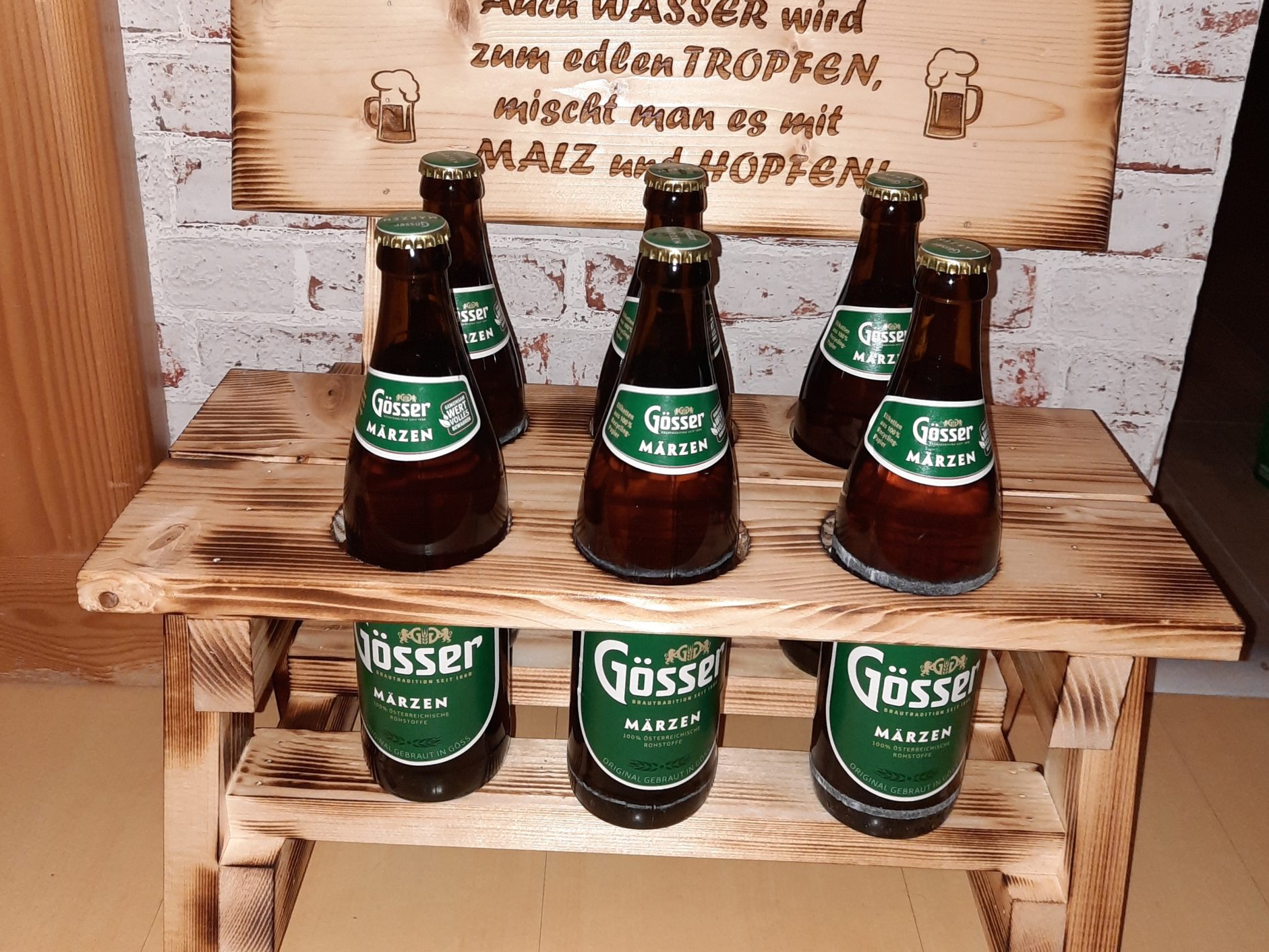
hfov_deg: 54.0
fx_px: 1247
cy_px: 341
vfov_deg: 41.4
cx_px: 640
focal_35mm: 34
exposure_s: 1/20
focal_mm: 4.6
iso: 1250
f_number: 2
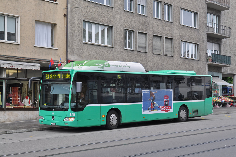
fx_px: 393
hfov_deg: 33.4
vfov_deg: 22.6
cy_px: 78
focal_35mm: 60
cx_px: 118
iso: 250
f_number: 11
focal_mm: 40
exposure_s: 1/30
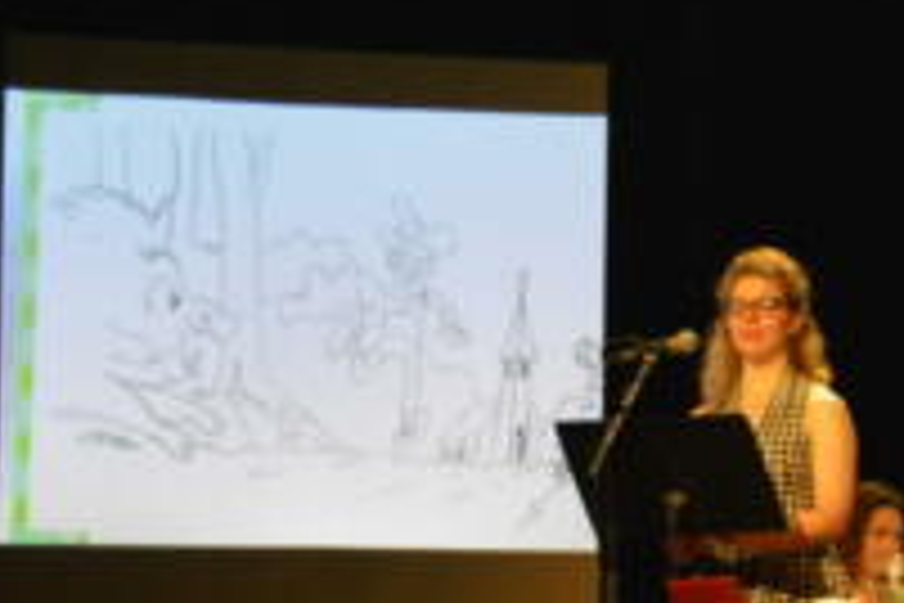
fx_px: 5624
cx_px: 976
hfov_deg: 9.1
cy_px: 358
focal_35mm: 224
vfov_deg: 6.1
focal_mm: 60
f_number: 5
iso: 3200
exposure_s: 1/200
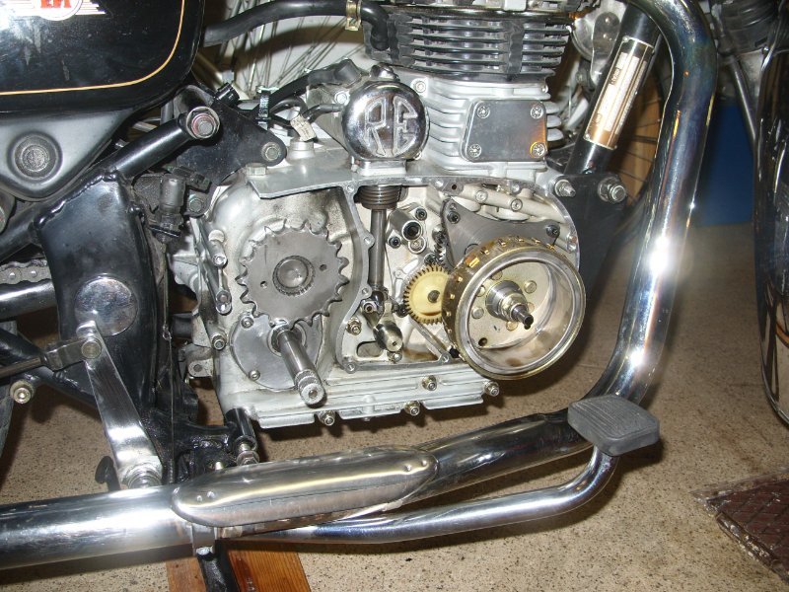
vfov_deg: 37.7
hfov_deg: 49.0
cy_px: 296
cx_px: 394
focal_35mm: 38
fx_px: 866
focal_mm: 7.8
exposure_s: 1/30
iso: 50
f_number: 2.8
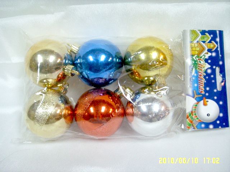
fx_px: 299
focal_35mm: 45
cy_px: 86
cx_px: 115
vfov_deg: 32.2
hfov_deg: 42.1
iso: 150
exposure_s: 1/45
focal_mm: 7.7
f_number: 3.7
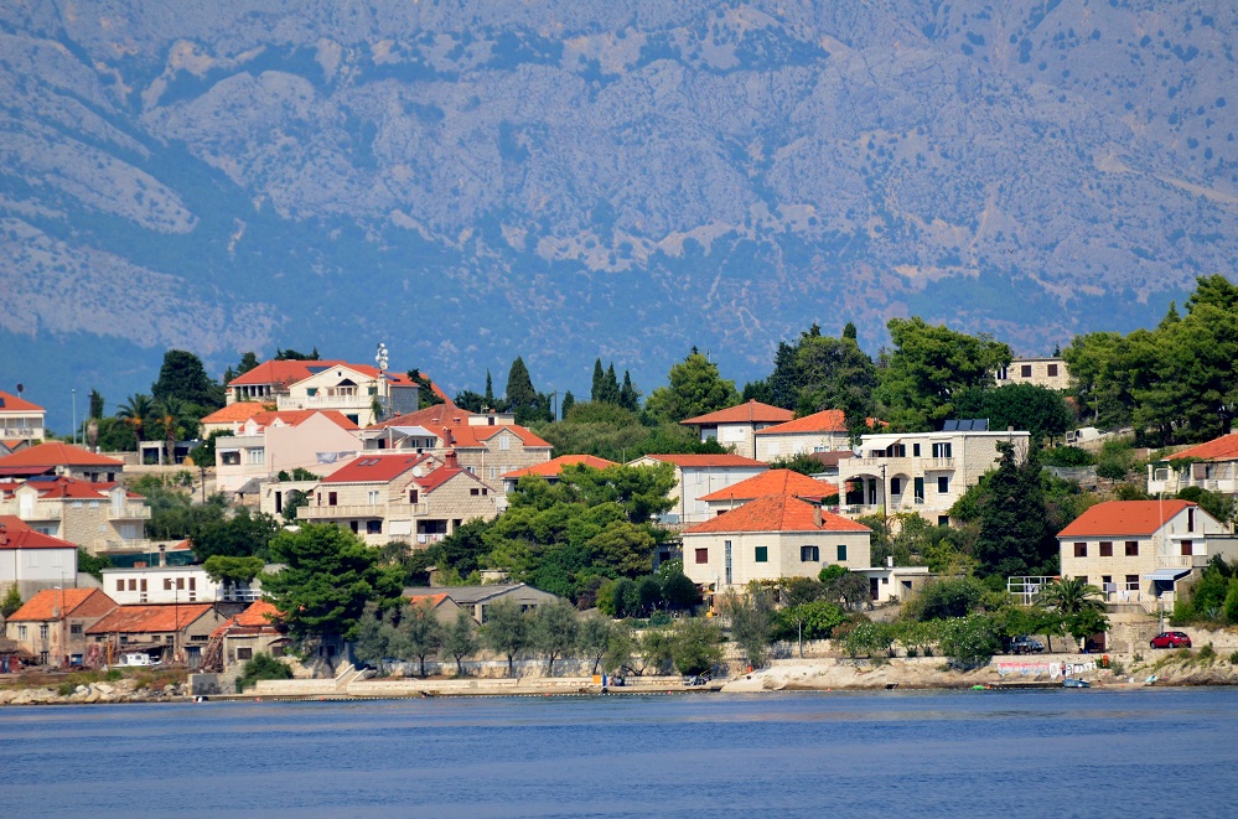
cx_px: 619
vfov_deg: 3.4
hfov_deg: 5.1
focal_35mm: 405
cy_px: 410
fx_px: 13894
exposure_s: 1/2000
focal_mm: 270
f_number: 5.6
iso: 400
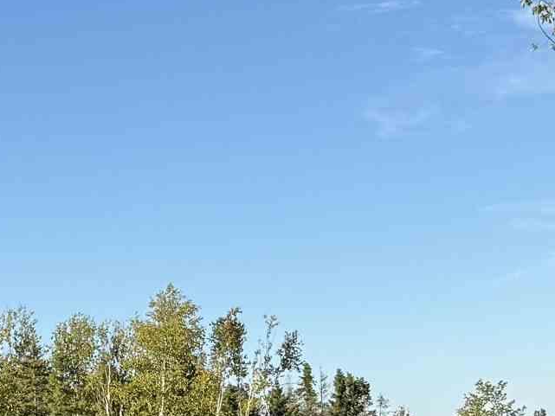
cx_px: 326
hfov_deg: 17.1
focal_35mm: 115
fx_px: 1844
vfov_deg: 12.5
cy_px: 536
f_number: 1.78
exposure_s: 1/3279
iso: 80
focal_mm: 6.76
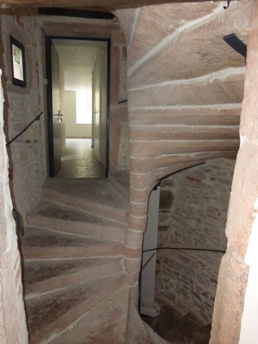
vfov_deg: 69.4
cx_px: 129
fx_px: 248
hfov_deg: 54.9
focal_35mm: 25
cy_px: 172
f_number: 3.3
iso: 800
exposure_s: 1/60
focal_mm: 4.3
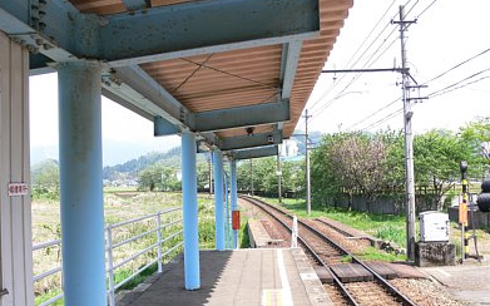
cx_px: 243
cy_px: 177
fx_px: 507
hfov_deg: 51.6
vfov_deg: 33.5
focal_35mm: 38
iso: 80
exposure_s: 1/100
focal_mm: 7.4
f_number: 5.6
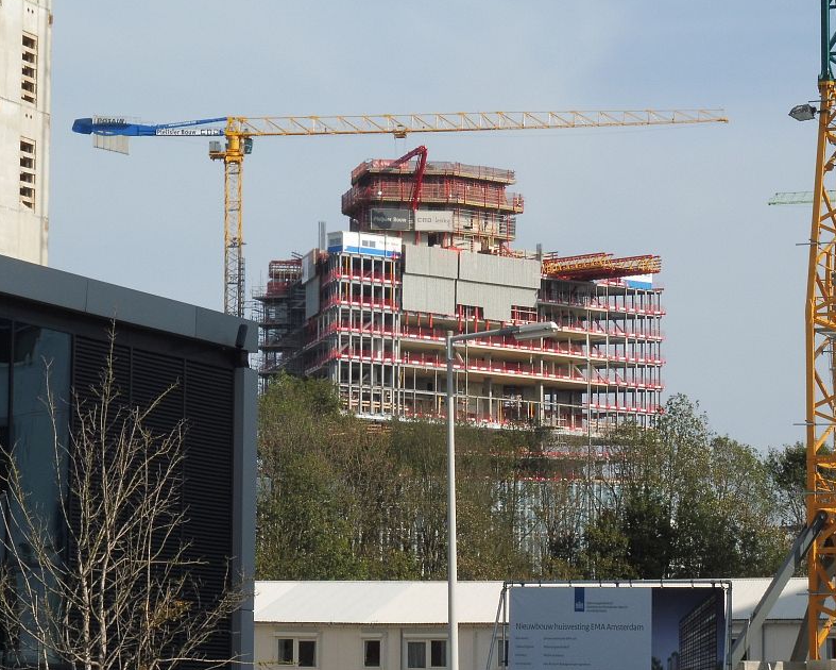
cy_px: 282
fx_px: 3613
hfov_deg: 13.2
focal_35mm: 146
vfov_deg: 10.6
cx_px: 337
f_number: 7.1
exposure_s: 1/400
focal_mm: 20.6
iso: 100
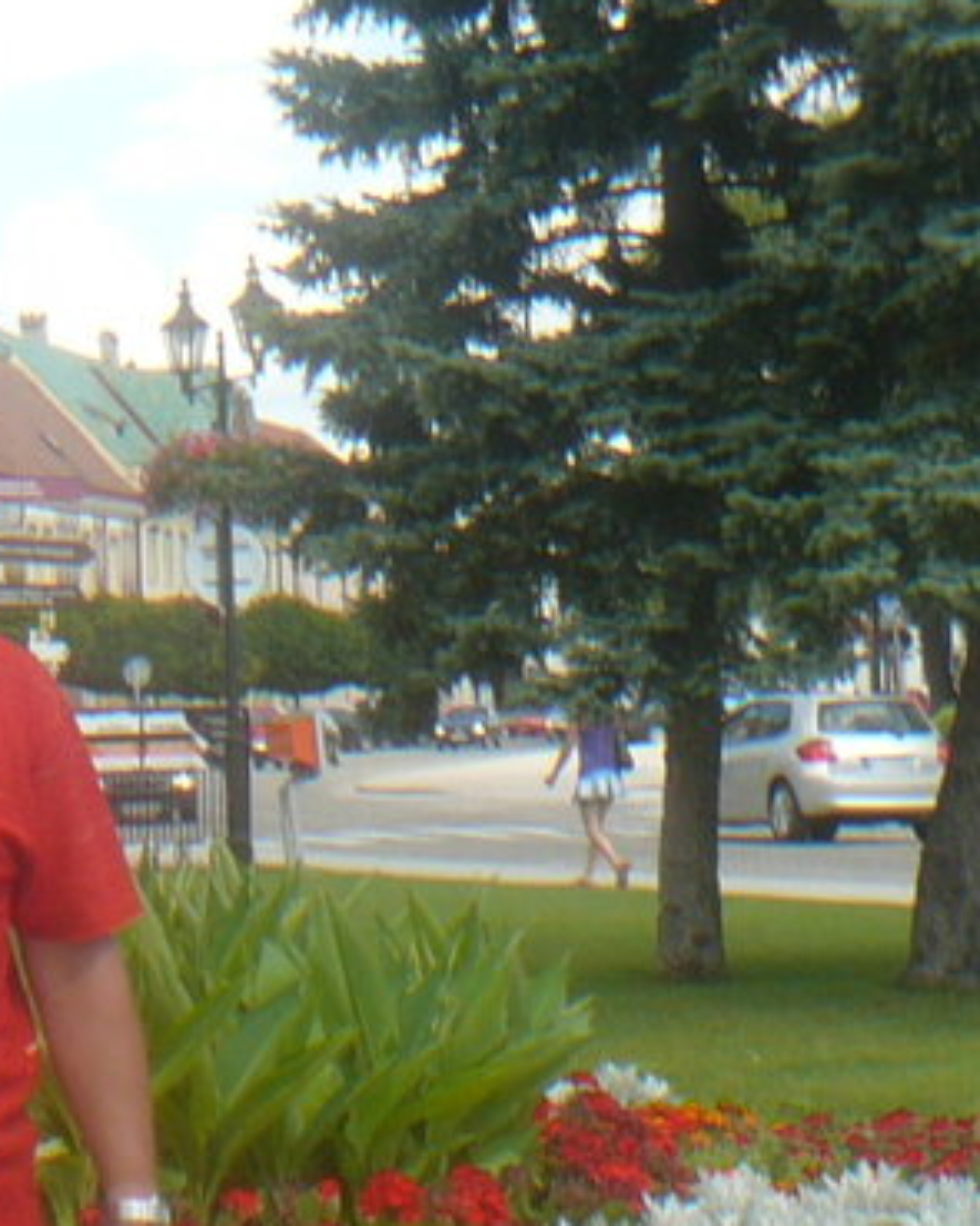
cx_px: -448
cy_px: 1003
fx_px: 4026
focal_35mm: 111
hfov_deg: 13.2
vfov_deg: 17.2
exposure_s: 1/200
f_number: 2.8
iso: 80
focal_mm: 5.2
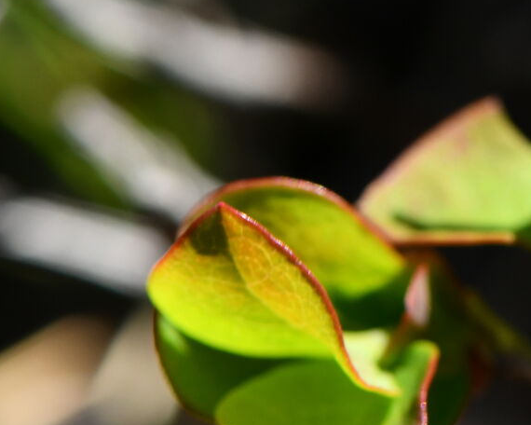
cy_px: -48
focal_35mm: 415
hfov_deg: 4.6
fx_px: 6522
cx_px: 767
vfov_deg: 3.7
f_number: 10
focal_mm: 105
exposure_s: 1/400
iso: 200
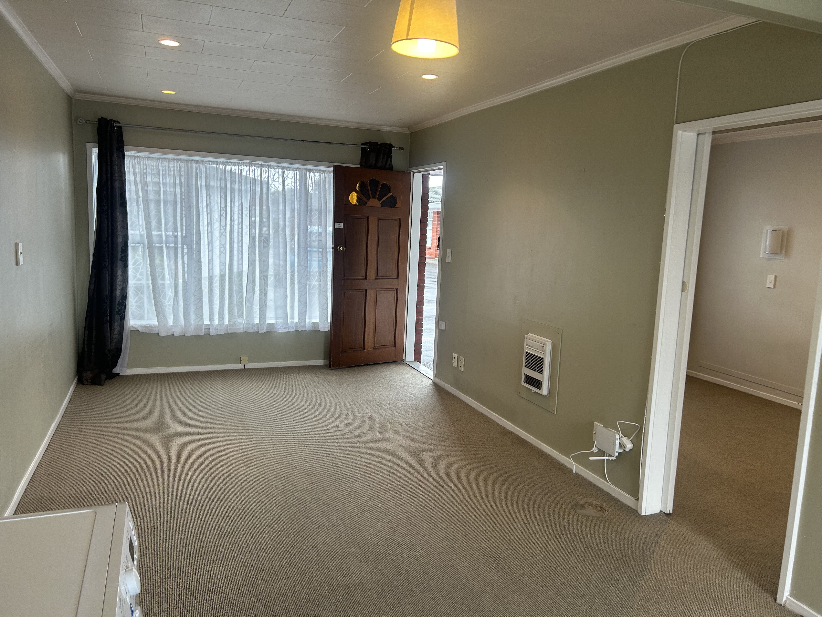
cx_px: 411
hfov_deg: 67.3
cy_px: 308
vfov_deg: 53.1
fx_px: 617
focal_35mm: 26
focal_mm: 5.7
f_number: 1.5
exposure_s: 1/100
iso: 50
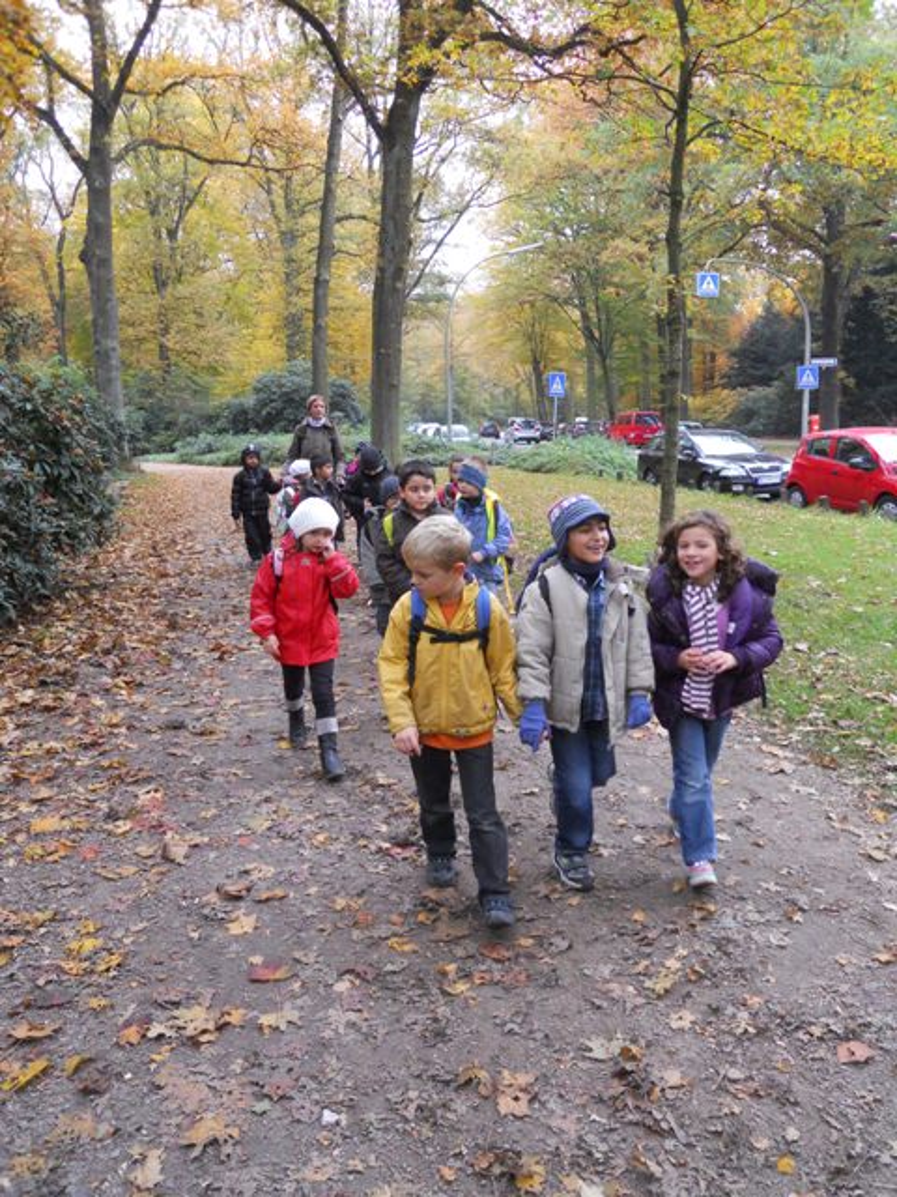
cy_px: 598
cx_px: 448
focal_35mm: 28
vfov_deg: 63.4
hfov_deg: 49.7
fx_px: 967
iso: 400
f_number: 2.7
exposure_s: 1/125
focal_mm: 5
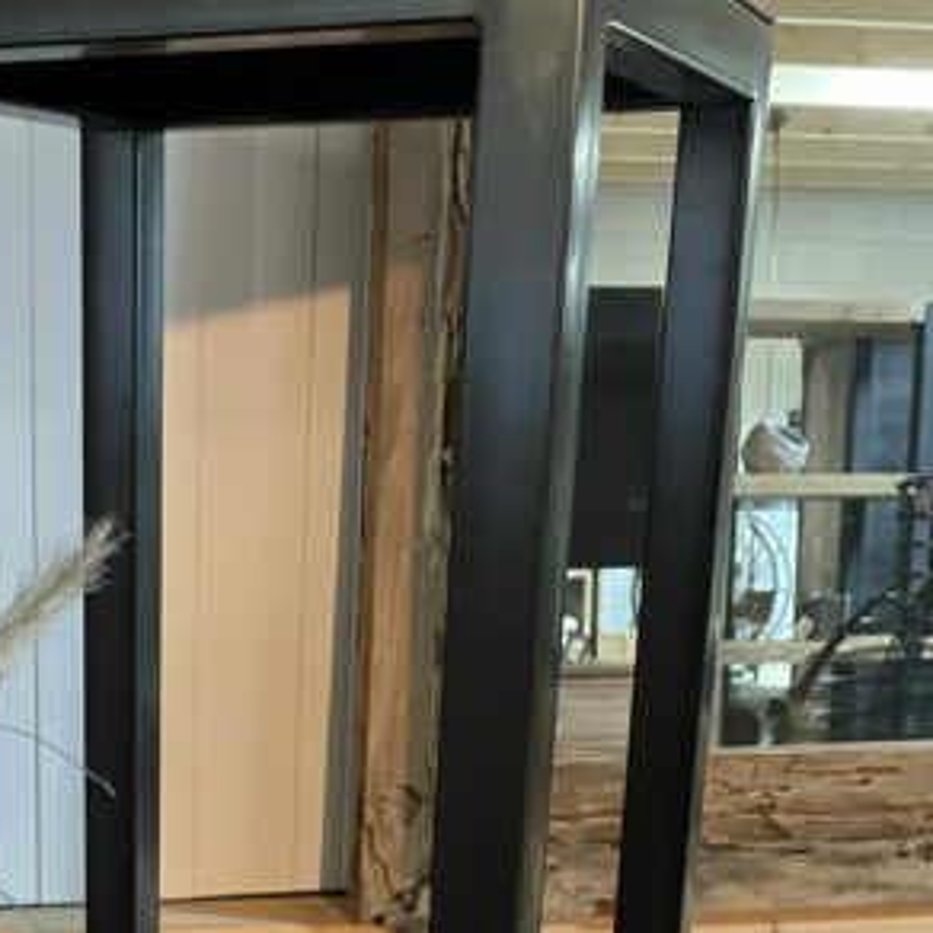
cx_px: 153
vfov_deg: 26.1
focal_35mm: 63
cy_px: 895
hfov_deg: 26.7
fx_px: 1921
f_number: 1.6
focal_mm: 4.2
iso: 640
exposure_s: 1/25
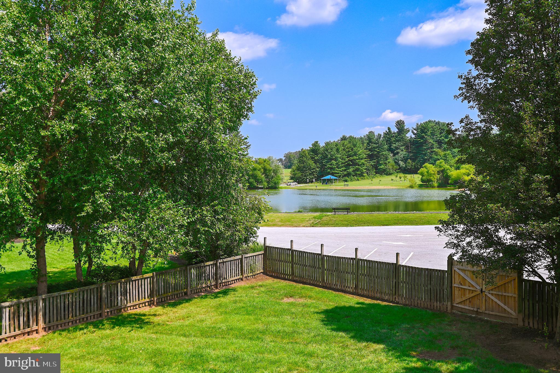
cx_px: 280
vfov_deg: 37.8
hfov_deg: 54.5
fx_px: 544
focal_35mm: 35
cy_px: 186
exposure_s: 1/400
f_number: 7.1
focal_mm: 35
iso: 100
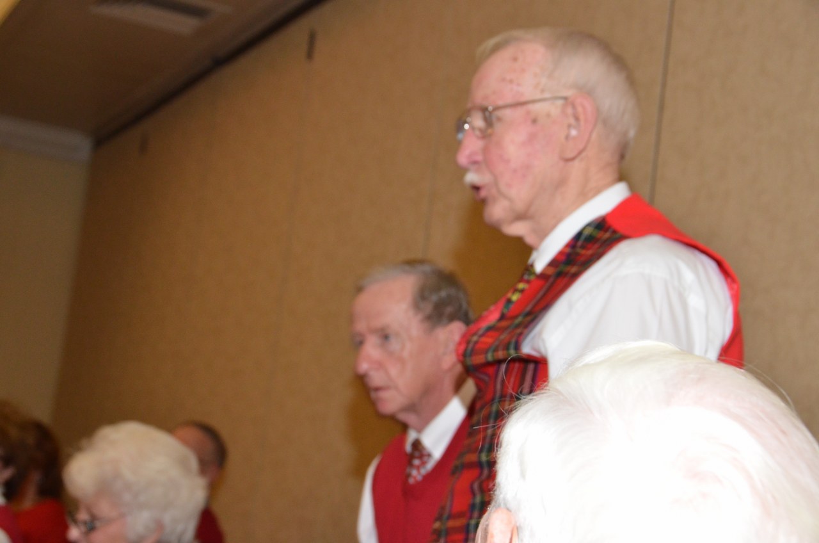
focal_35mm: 69
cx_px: 410
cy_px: 272
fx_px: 1567
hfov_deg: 29.3
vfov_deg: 19.6
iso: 1600
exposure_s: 1/60
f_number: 8
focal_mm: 46
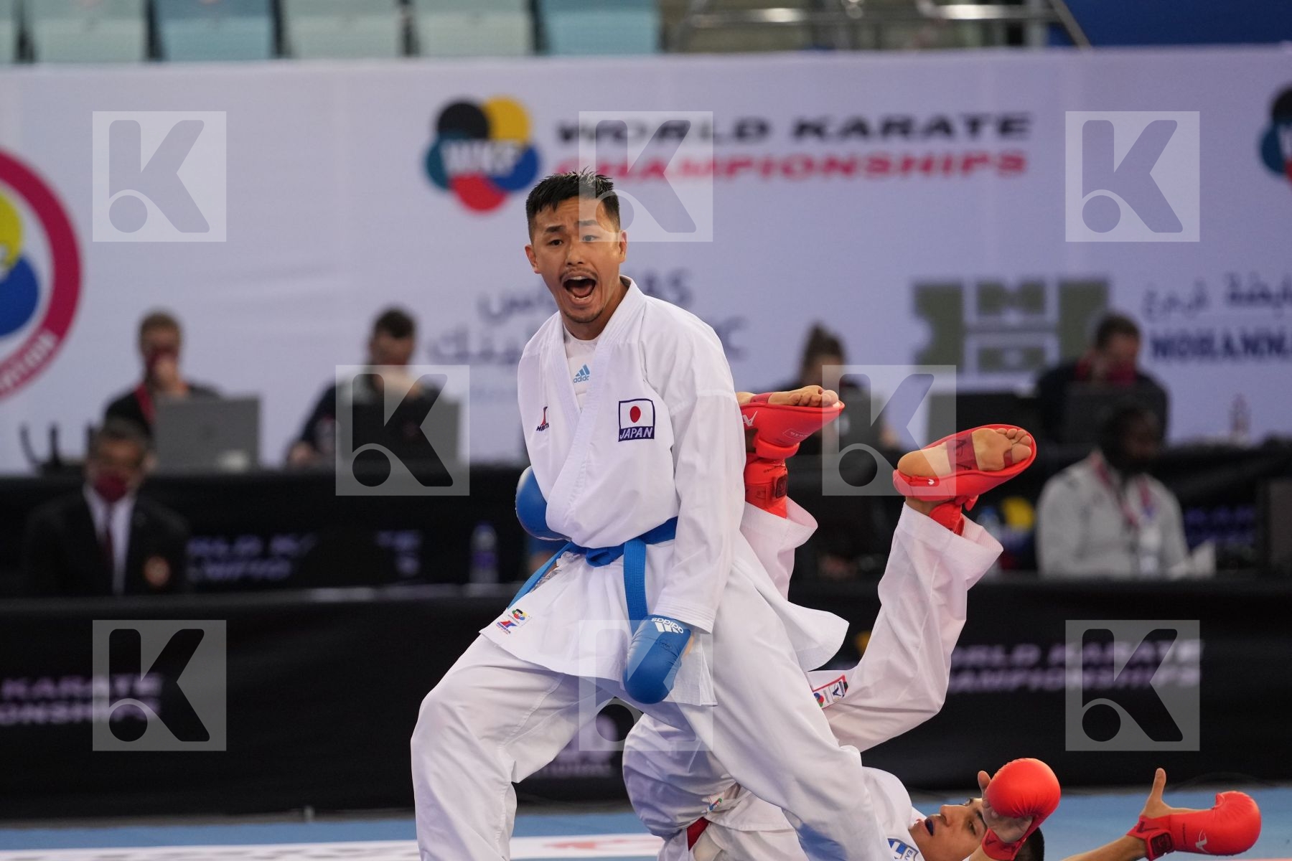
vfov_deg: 4.6
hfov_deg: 6.9
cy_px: 430
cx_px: 646
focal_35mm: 300
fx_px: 10766
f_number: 2.8
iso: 2000
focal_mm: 200
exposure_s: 1/1000
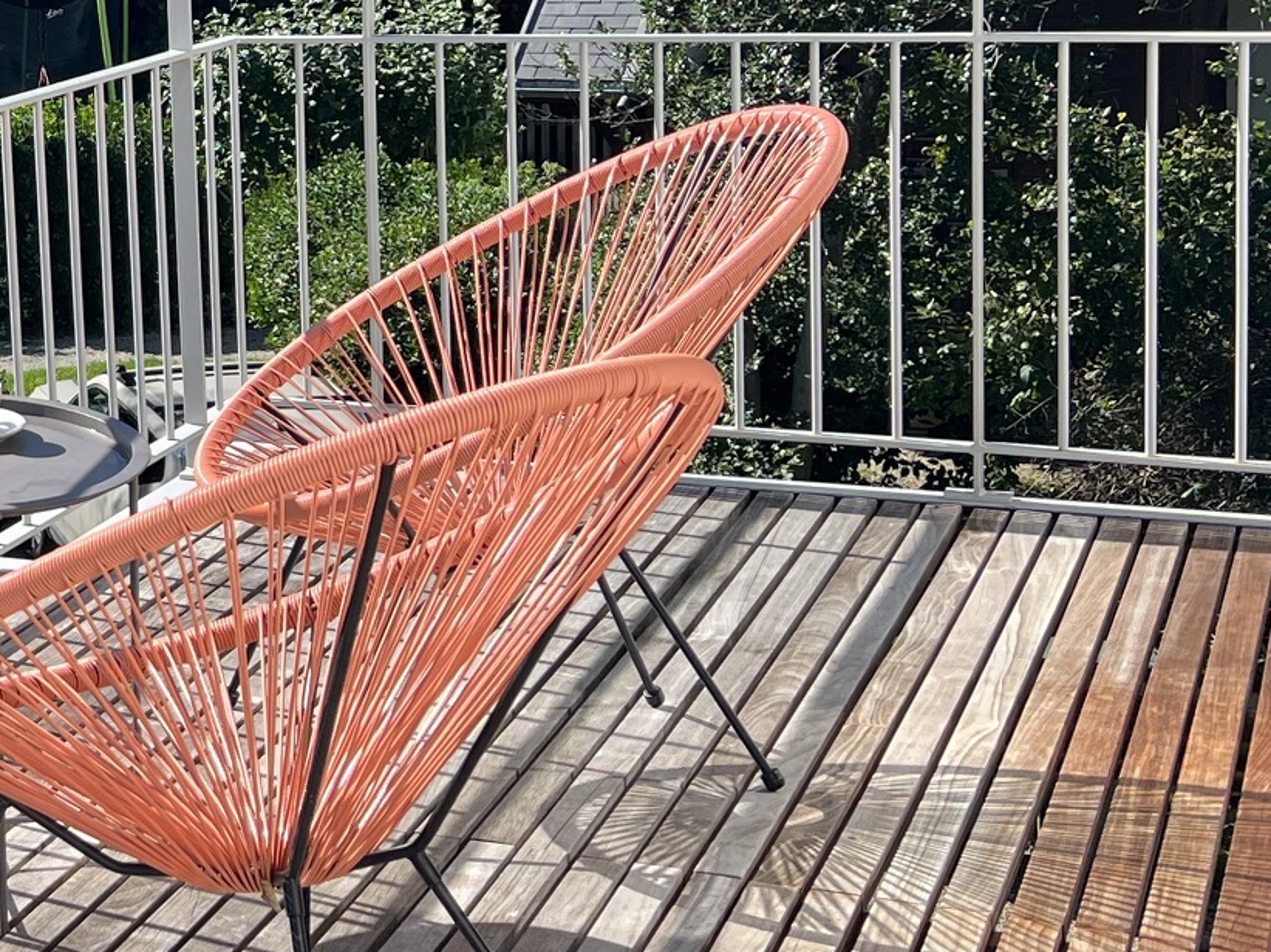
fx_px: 2973
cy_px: 131
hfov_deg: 21.5
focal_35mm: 81
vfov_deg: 18.0
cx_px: -439
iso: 50
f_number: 1.5
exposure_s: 1/2008
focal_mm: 5.7
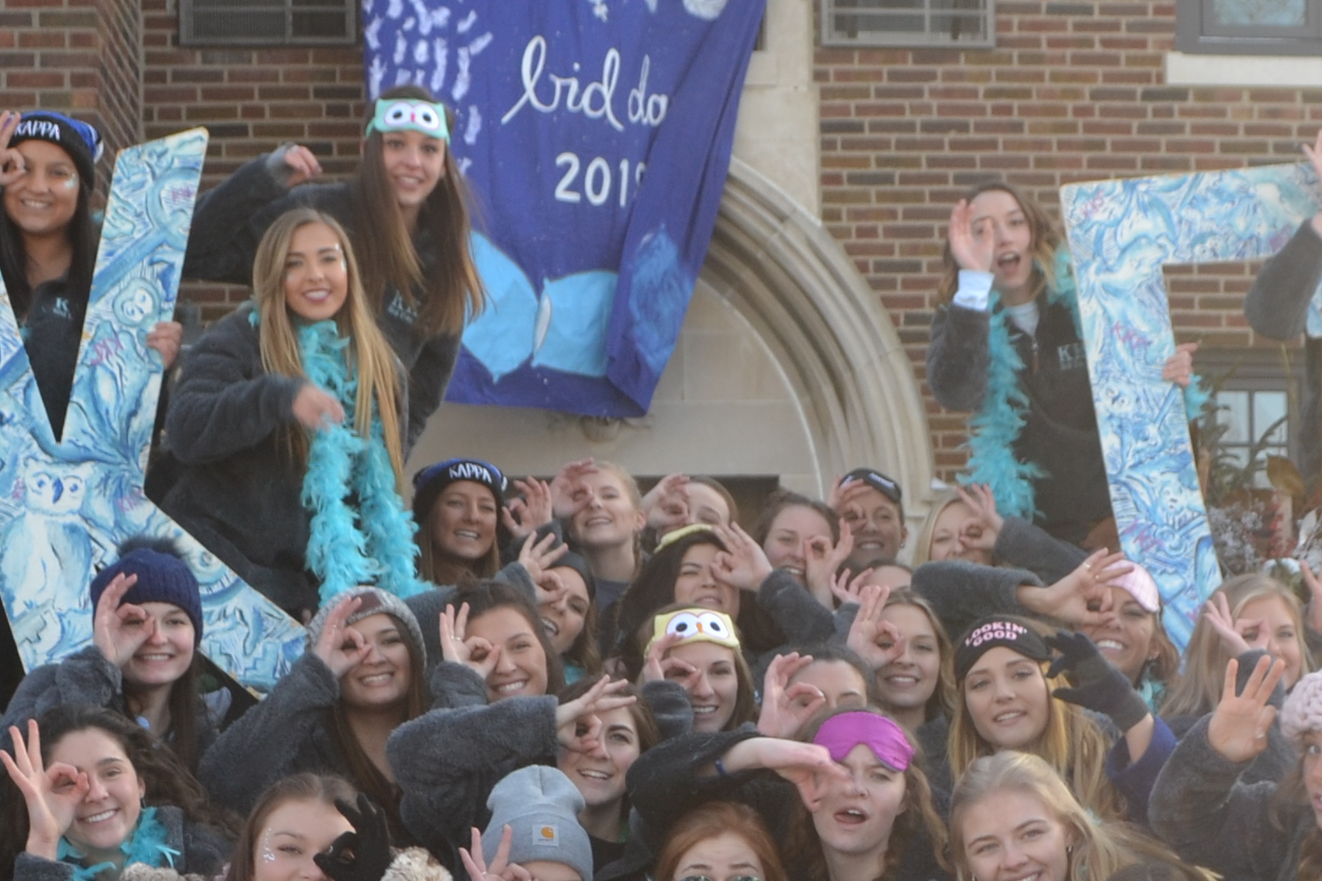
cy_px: 898
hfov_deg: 24.3
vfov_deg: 16.1
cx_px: 900
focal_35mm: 83
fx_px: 3047
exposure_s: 1/125
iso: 140
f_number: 5.6
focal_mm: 18
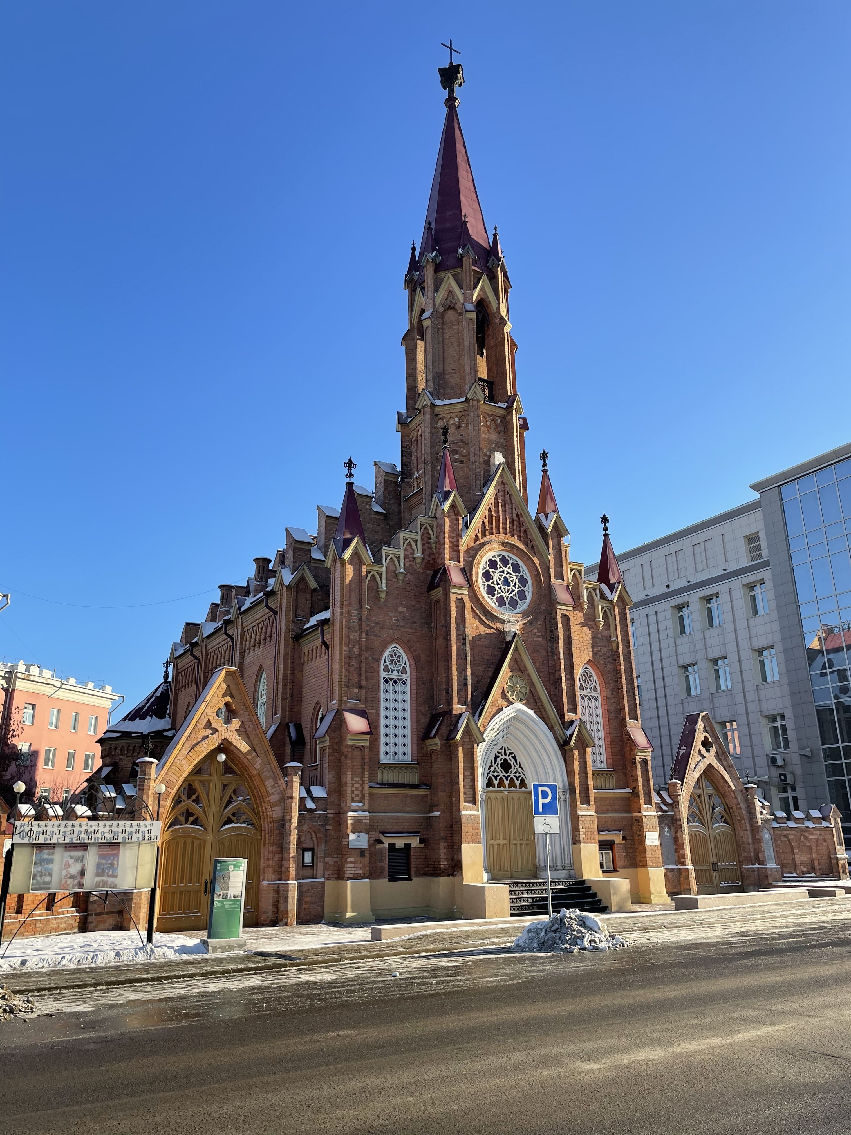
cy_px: 568
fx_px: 852
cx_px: 426
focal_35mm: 26
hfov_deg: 53.1
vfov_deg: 67.3
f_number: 1.6
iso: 32
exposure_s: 1/1490
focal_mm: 4.2
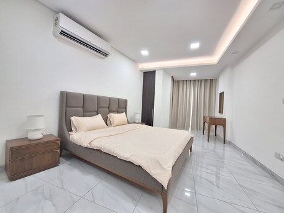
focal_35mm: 13
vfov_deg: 89.9
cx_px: 142
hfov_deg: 106.2
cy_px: 106
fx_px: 107
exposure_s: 1/50
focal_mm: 1.74
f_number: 2.2
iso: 200
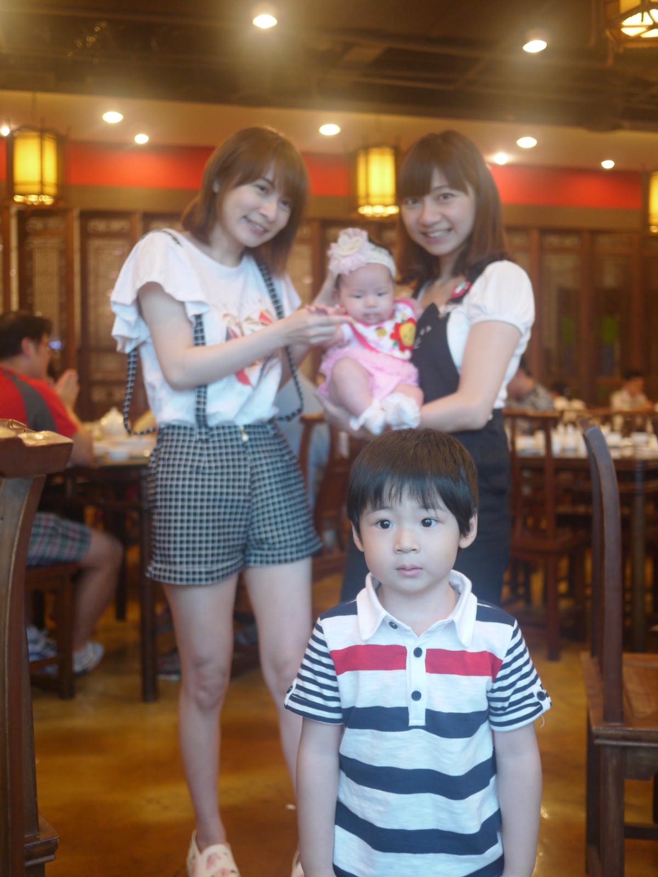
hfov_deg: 36.0
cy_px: 438
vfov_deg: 46.8
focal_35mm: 40
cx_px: 329
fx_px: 1014
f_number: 1.7
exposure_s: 1/60
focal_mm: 20
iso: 250
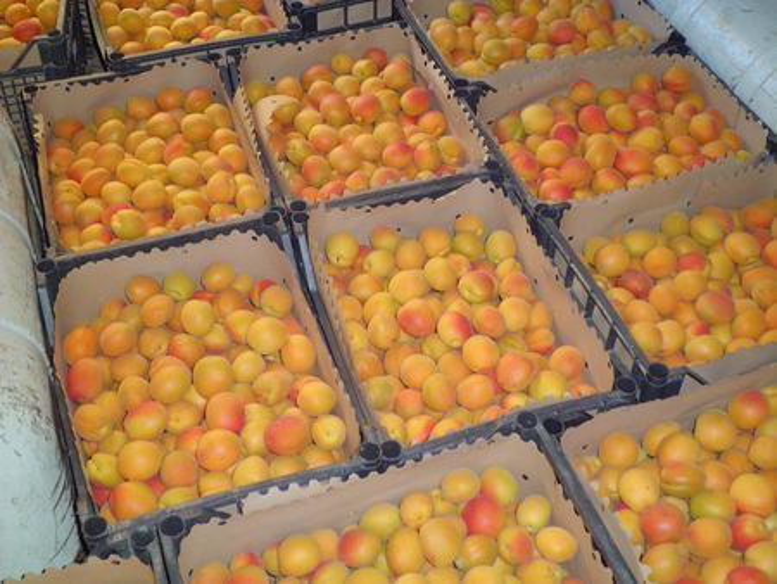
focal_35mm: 47
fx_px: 1056
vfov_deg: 30.9
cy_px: 292
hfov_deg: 40.4
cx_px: 388
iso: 200
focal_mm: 8.3
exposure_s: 1/60
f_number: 3.4
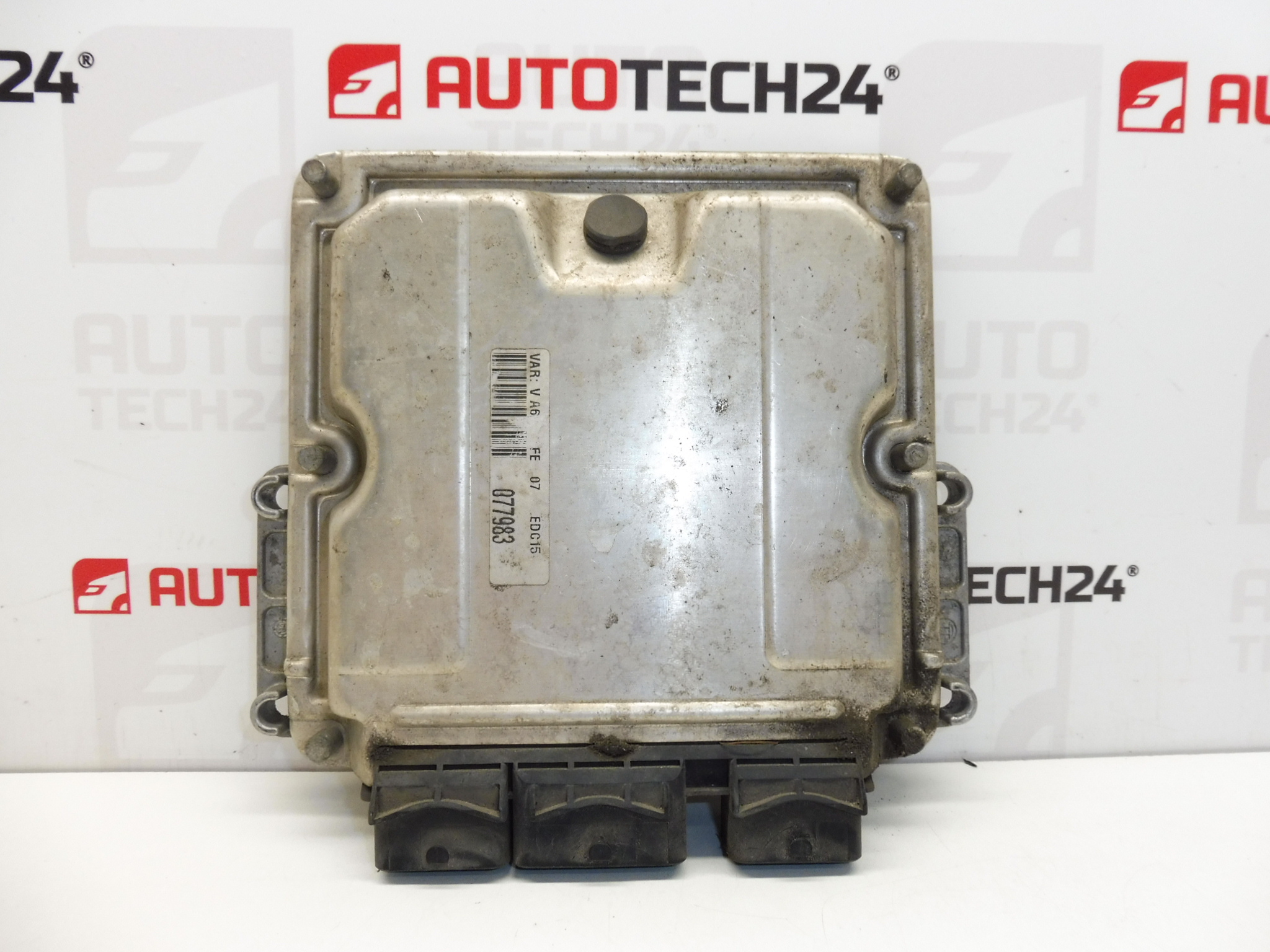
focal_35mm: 24
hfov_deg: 71.6
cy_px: 476
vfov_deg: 56.8
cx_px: 635
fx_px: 881
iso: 200
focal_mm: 4.3
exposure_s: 1/60
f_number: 3.5
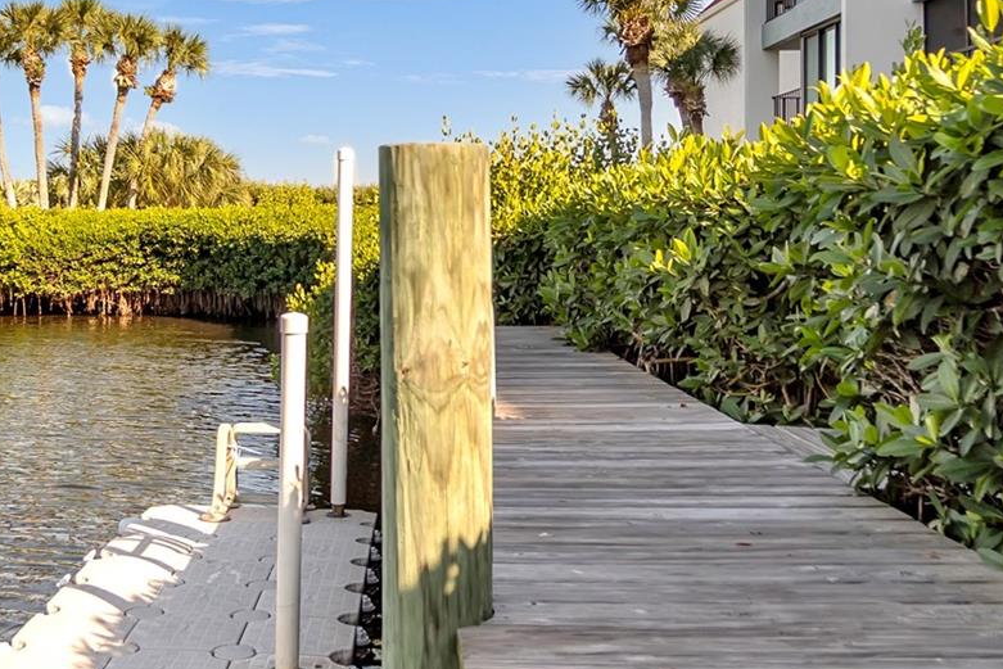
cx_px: 329
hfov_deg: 44.7
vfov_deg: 31.0
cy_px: 241
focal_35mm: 43
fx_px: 1198
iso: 100
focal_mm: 14
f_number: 4
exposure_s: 1/640
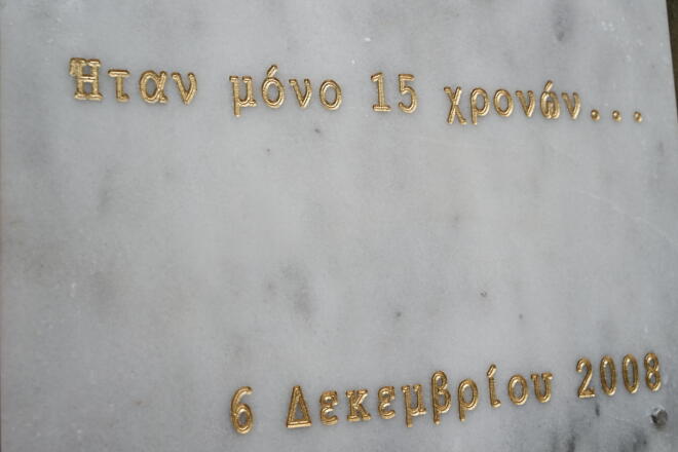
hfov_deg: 47.4
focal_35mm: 41
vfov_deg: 32.6
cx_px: 339
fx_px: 772
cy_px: 226
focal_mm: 41
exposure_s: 1/200
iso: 400
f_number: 5
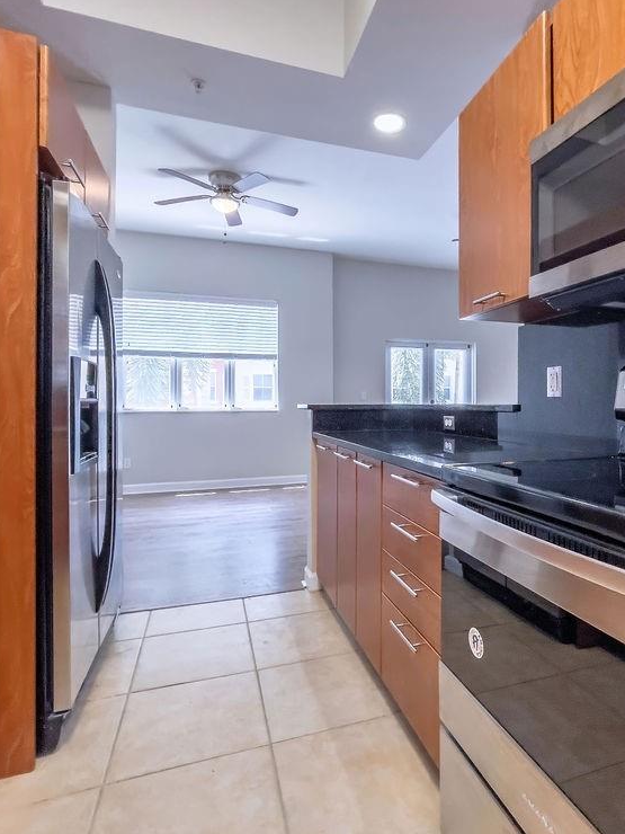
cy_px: 428
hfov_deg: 69.8
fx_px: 433
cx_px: 409
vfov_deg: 87.7
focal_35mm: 18
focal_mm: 1.54
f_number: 2.4
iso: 320
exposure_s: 1/120
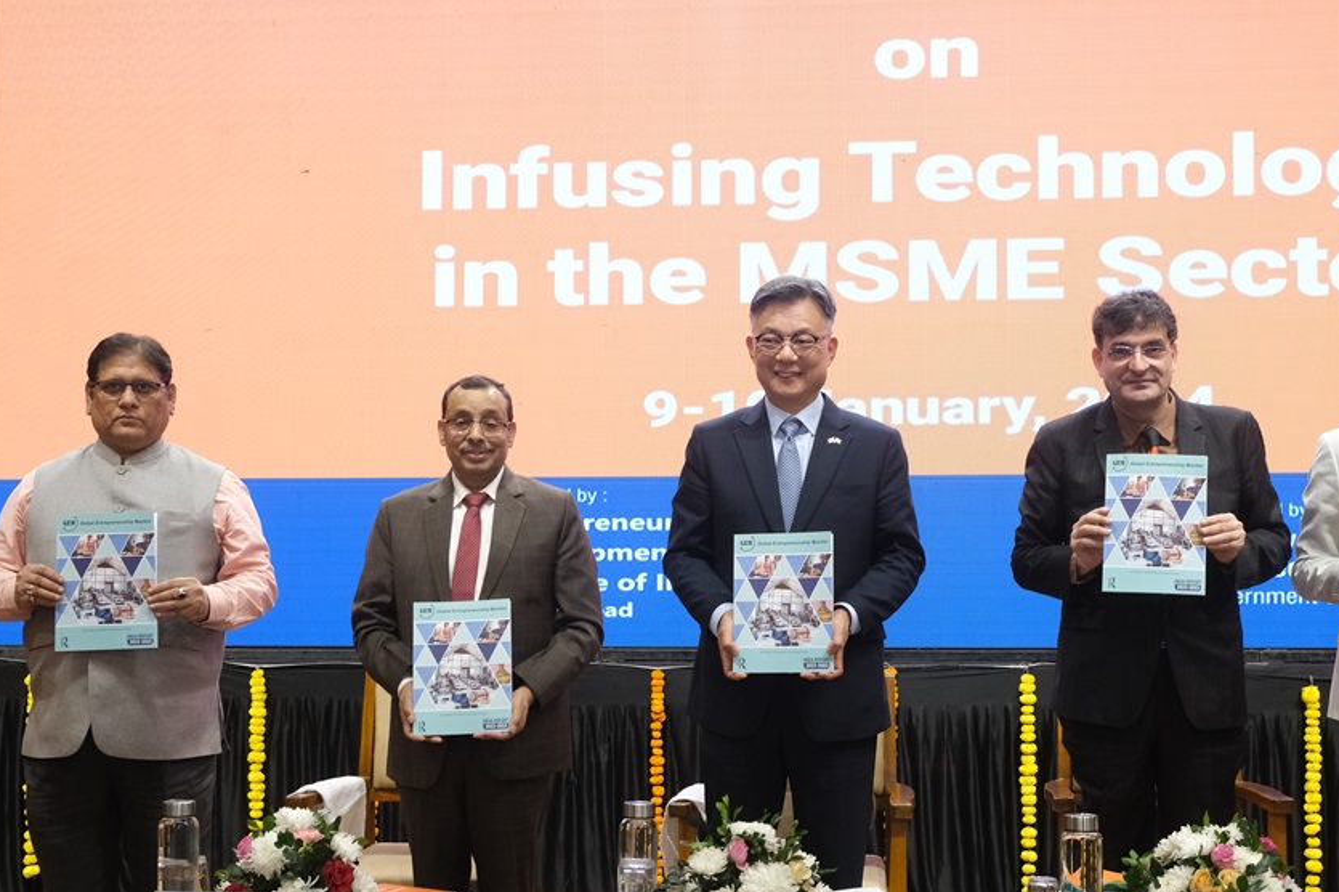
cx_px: 754
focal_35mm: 44
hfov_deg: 44.4
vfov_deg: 30.4
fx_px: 1636
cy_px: 549
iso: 2500
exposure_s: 1/125
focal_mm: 22.4
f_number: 5.6
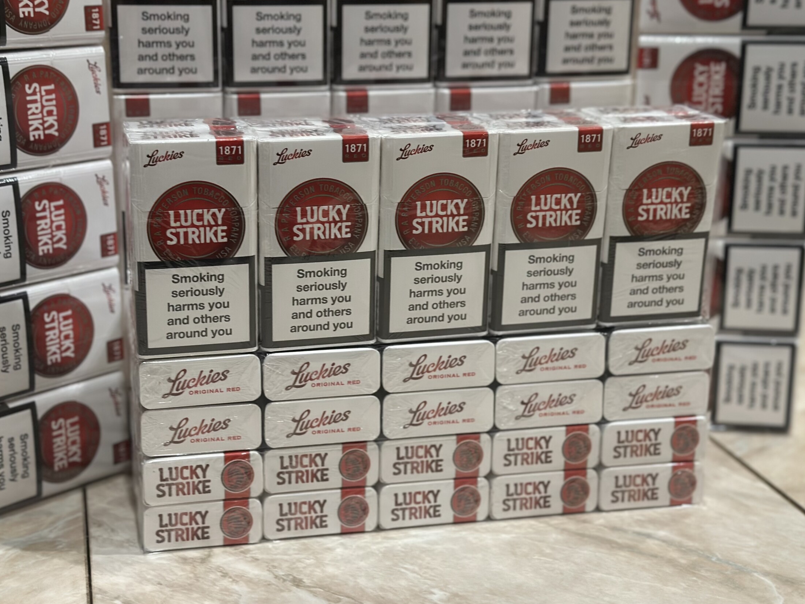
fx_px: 1302
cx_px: 369
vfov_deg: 26.1
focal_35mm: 56
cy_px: 268
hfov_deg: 34.3
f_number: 1.78
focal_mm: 6.86
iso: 250
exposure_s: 1/50
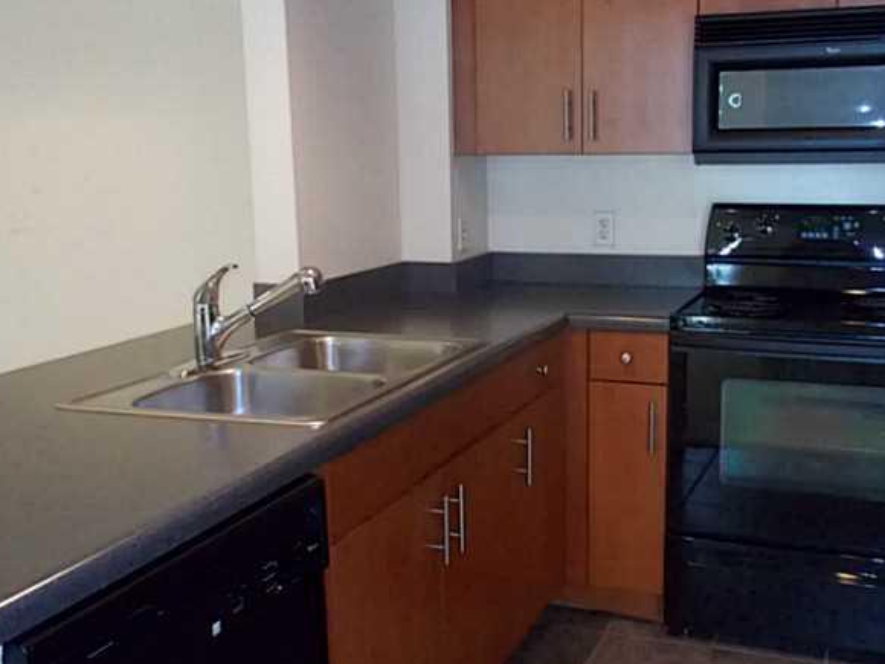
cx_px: 523
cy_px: 310
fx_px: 1023
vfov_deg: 35.9
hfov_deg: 46.6
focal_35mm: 40
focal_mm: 4.1
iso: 500
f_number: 3.3
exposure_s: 1/30
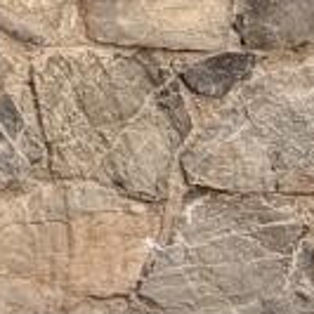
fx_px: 975
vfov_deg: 16.7
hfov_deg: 11.6
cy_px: -151
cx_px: -593
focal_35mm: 95
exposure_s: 1/502
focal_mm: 2.22
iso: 40
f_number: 2.2
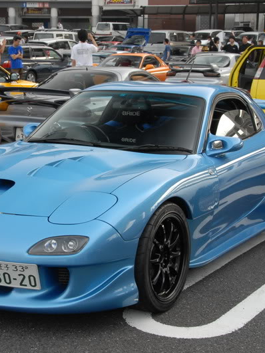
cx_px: 91
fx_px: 756
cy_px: 177
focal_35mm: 74
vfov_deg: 26.3
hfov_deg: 19.8
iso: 400
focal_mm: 34
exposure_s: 1/40
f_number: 11
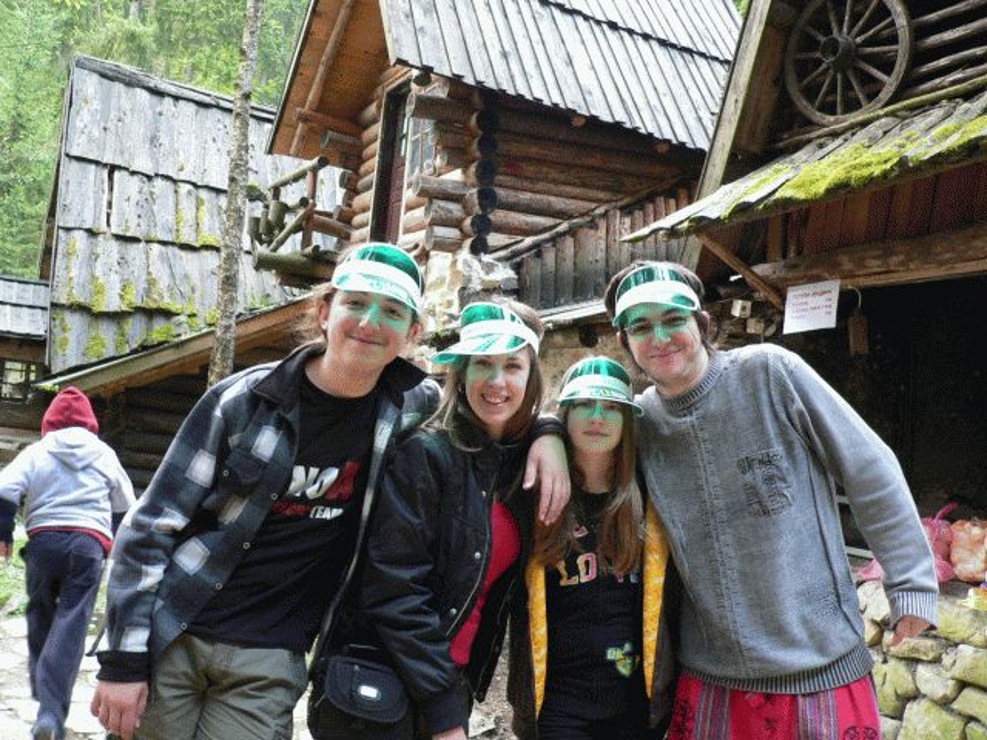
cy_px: 370
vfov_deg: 39.7
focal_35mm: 36
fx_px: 1026
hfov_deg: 51.4
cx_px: 494
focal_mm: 6
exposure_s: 1/60
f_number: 2.8
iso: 200
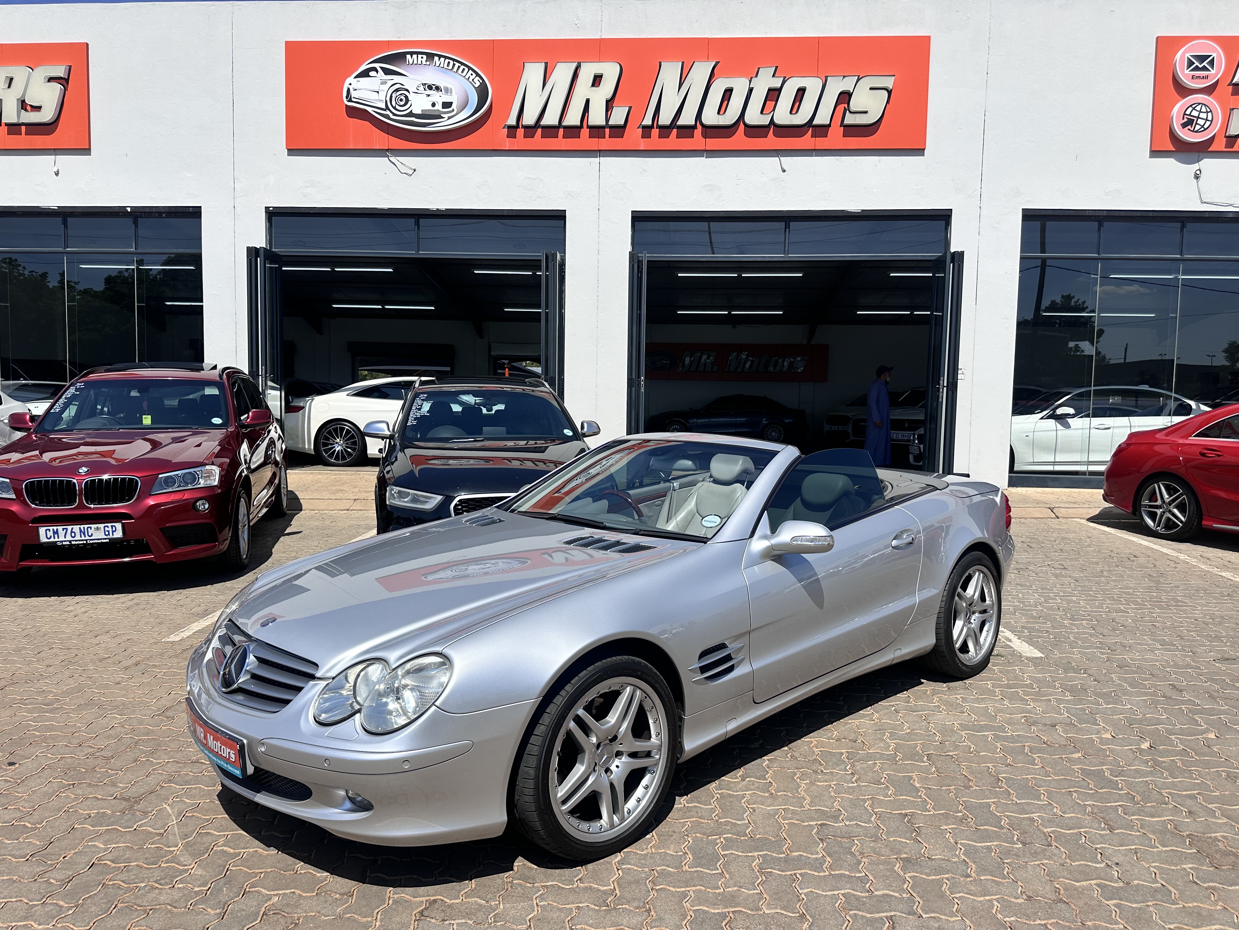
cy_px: 465
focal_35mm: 24
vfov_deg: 56.8
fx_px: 859
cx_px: 620
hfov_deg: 71.6
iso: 80
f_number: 1.78
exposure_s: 1/6623
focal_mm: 6.86
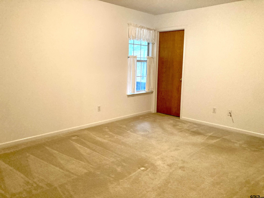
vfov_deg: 49.7
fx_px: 214
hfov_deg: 63.4
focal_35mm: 28
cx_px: 132
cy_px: 99
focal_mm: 3.99
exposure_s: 1/40
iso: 320
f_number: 1.8
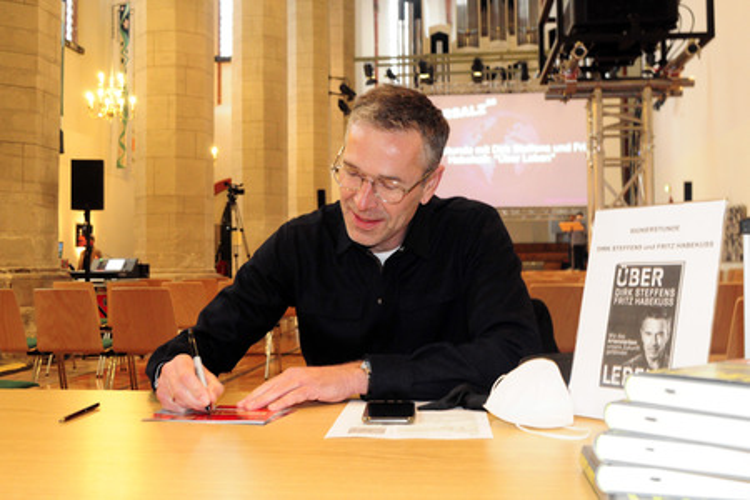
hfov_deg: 47.9
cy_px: 250
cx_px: 375
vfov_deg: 33.0
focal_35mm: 40
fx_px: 844
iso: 3200
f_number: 5.6
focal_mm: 27
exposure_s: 1/15
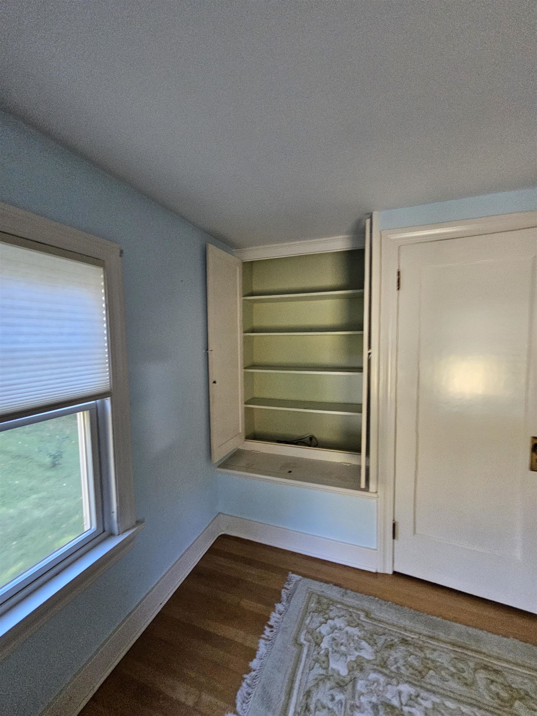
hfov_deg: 89.9
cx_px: 268
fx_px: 269
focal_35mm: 13
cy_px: 358
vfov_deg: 106.2
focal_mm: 2.2
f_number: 2.2
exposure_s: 1/60
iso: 400
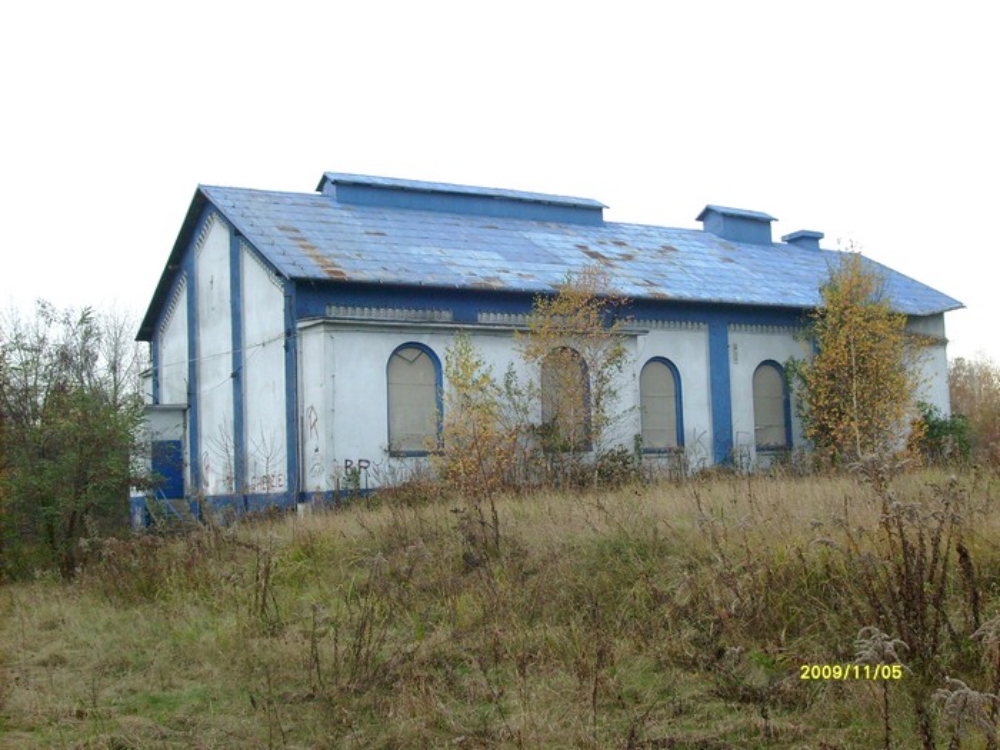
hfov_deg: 43.9
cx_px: 500
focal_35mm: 43
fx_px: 1242
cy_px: 375
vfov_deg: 33.6
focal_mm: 7.2
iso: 80
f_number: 3
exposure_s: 1/250
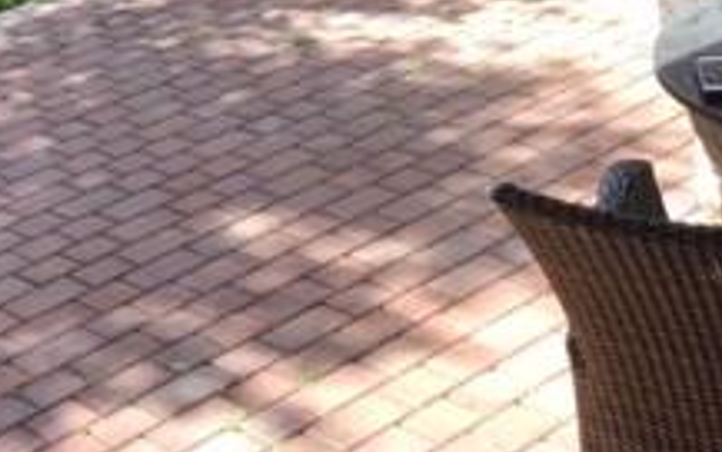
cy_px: -146
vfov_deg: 13.0
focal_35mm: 97
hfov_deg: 21.3
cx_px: 246
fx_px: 1910
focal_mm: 3.3
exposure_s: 1/150
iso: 25
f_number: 2.4
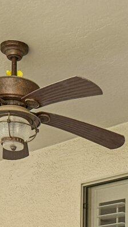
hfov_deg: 12.4
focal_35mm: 97
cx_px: 123
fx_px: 585
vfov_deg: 19.0
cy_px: 350
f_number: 8
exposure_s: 1/25
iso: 100
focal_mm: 12
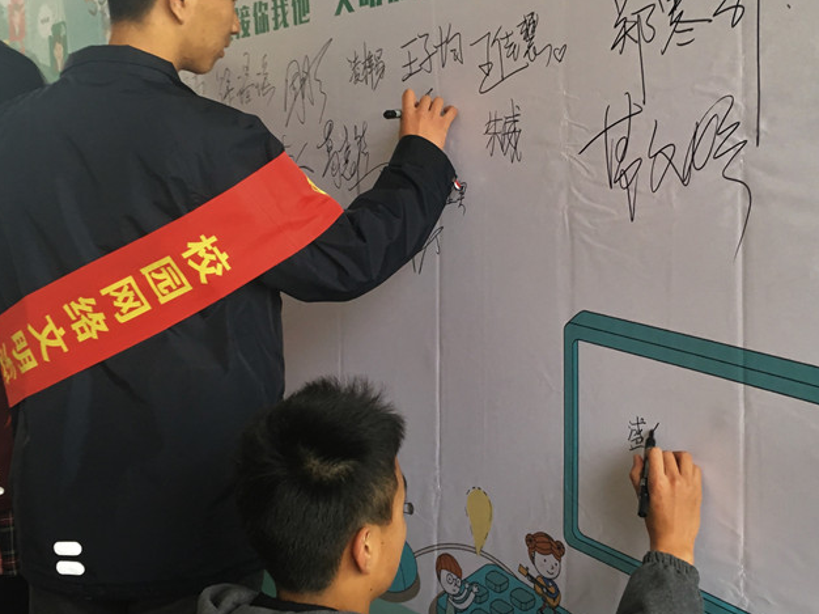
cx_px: 437
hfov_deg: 42.9
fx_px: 1041
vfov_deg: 32.8
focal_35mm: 44
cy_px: 261
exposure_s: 1/33
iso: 125
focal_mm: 4.15
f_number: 2.2
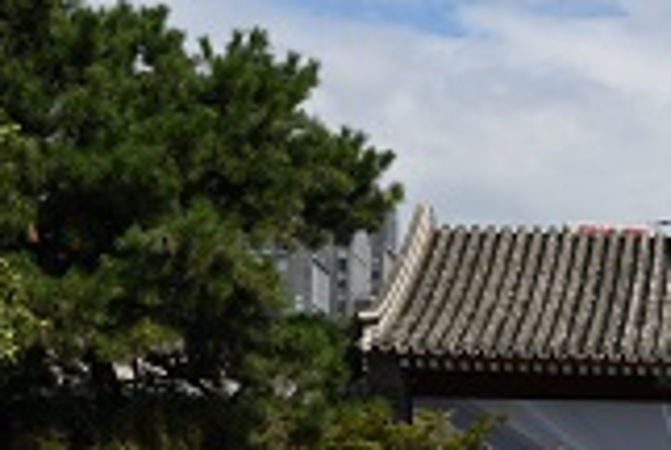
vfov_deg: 11.2
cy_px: 650
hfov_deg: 16.4
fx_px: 2222
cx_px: 813
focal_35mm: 119
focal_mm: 32
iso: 80
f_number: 9
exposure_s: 1/320
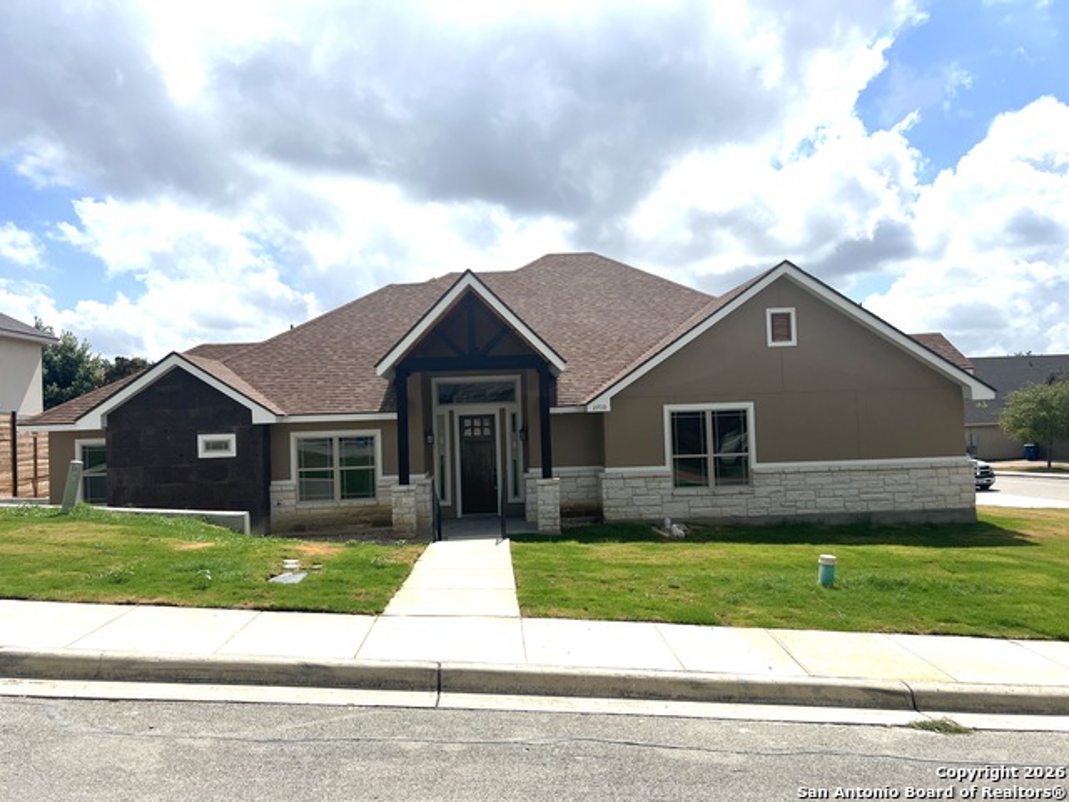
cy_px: 401
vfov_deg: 53.1
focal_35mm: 26
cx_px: 534
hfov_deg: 67.3
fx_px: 803
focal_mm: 5.7
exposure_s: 1/10309
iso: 50
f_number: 1.5
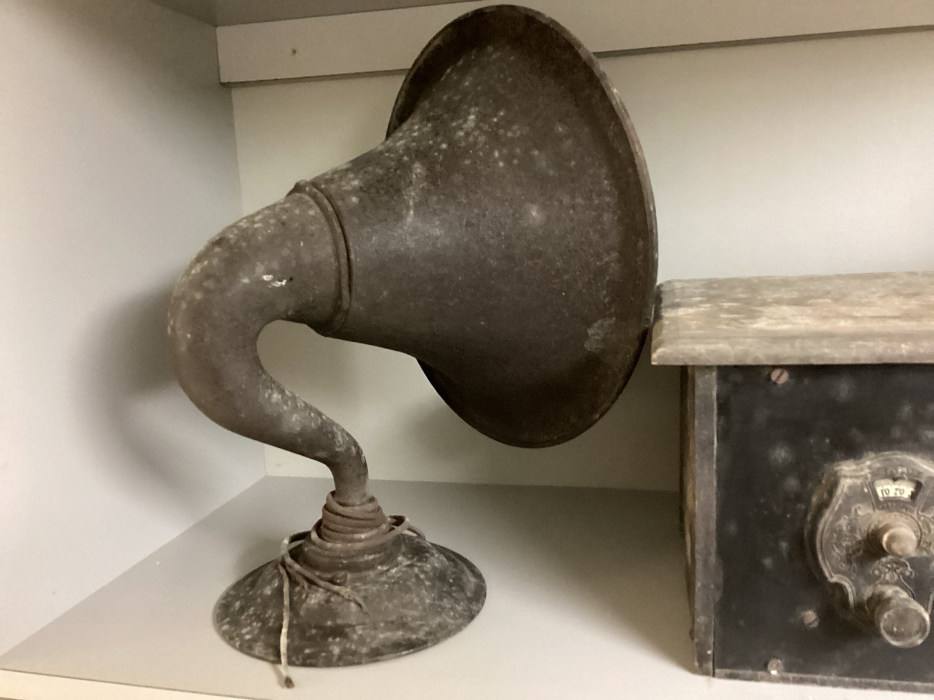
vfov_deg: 45.4
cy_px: 350
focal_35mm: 31
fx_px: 837
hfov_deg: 58.3
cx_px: 467
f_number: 2.4
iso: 640
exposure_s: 1/20
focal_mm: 3.3
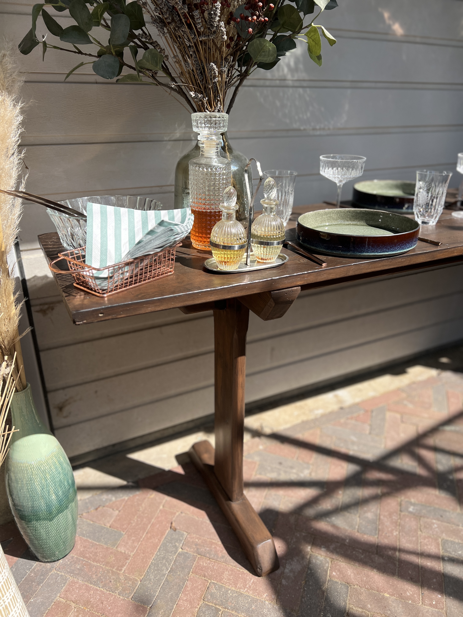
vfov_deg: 67.3
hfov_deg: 53.1
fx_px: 464
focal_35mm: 26
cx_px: 232
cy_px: 308
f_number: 1.5
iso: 50
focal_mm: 5.7
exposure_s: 1/2252
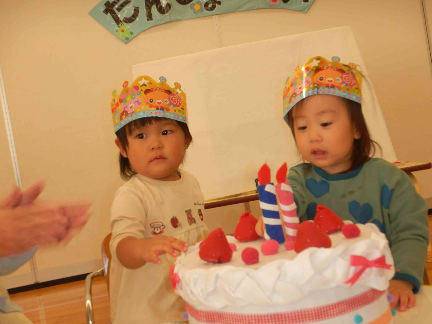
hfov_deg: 42.9
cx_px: 216
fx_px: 549
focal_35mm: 44
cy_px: 162
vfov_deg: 32.9
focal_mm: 7.8
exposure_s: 1/60
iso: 125
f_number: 4.3
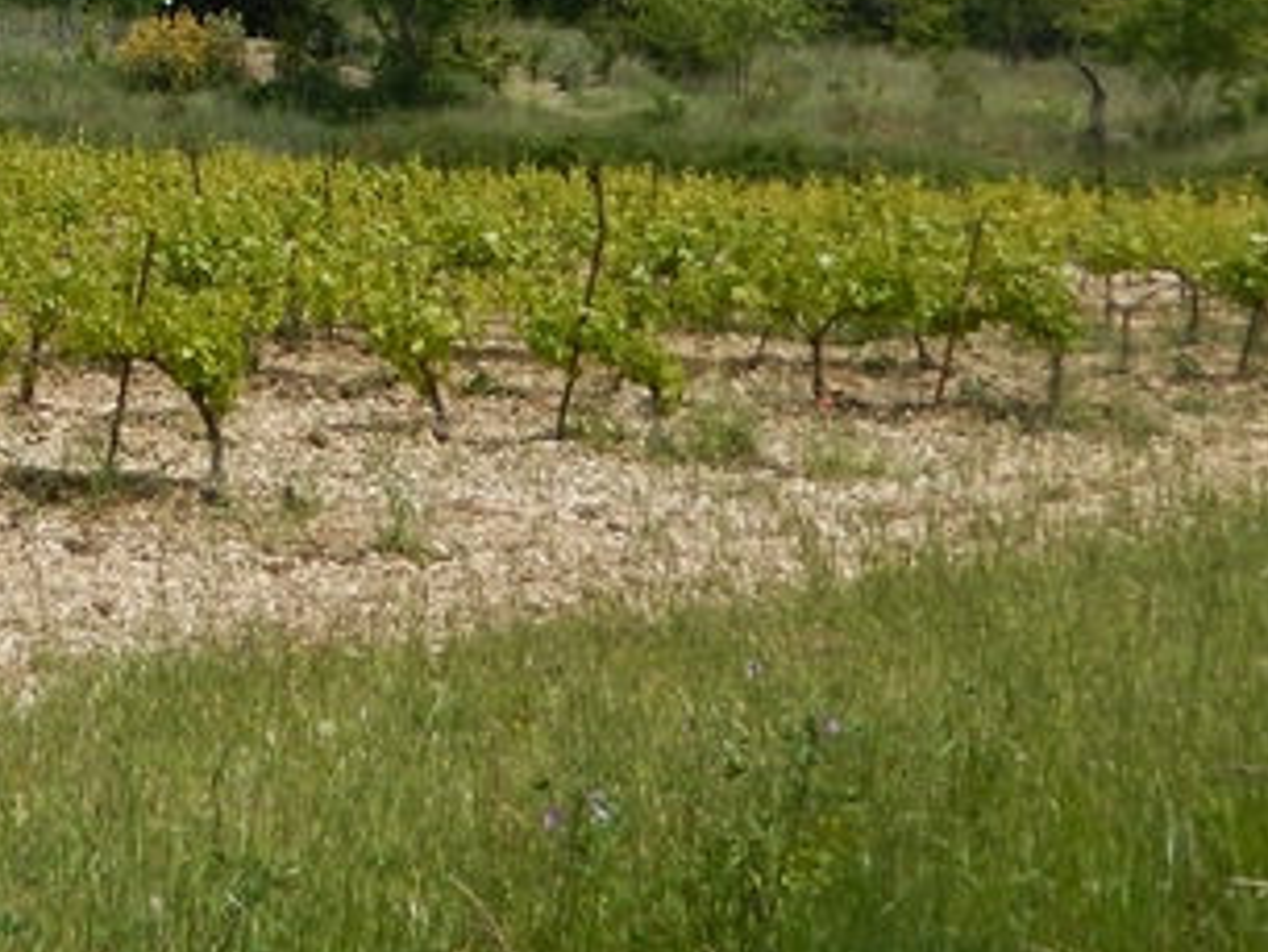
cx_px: -333
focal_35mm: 82
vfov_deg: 17.0
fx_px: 3005
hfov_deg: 21.7
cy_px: -270
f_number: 6.8
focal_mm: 4.5
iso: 125
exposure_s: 1/500
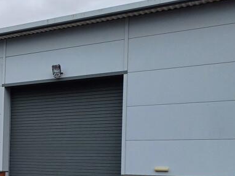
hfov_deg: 25.7
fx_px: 455
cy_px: 151
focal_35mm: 67
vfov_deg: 21.6
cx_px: -52
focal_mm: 4.65
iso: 50
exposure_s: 1/665
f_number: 1.8
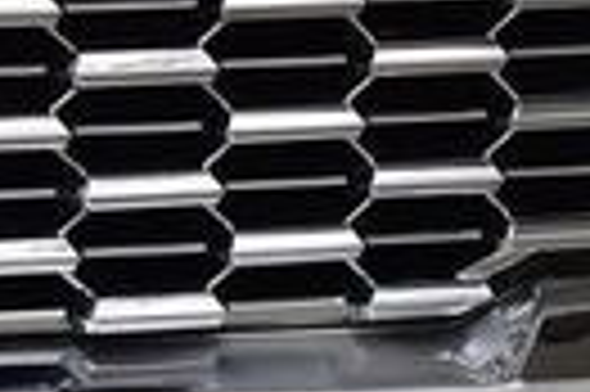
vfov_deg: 3.3
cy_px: -385
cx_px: 1135
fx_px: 6711
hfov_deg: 5.0
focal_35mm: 410
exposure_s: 1/30
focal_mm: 56
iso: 900
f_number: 7.1
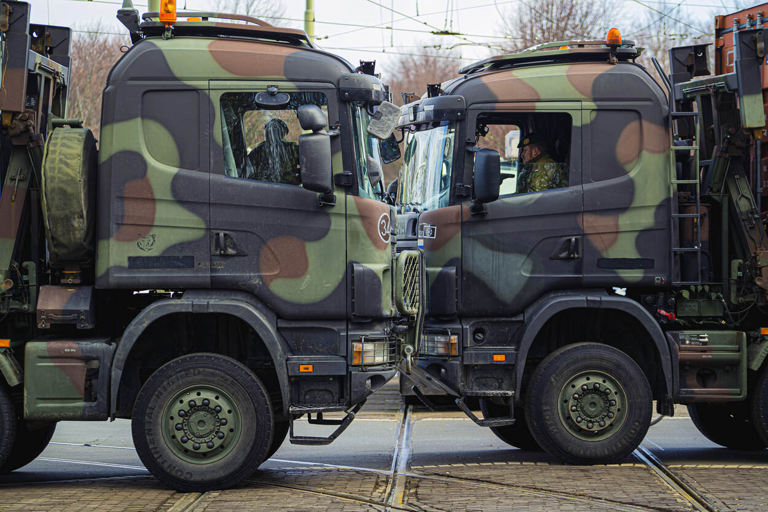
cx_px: 384
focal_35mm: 127
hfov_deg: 16.1
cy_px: 256
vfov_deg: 10.8
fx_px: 2709
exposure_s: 1/125
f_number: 4
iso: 100
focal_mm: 127
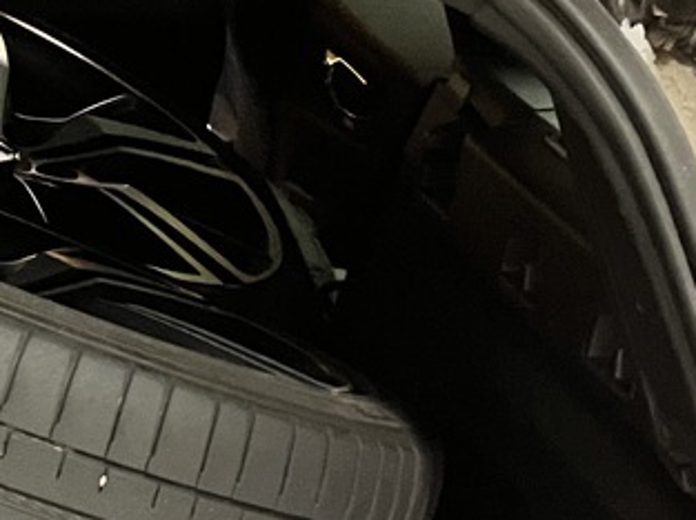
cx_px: -380
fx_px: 2591
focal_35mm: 129
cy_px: 729
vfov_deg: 11.1
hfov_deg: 14.2
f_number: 1.8
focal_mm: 3.99
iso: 400
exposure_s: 1/34
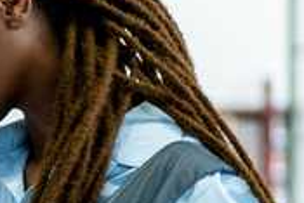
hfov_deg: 8.9
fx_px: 1893
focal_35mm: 224
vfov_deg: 6.1
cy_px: 291
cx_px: -208
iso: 500
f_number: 1.4
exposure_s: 1/500
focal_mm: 35
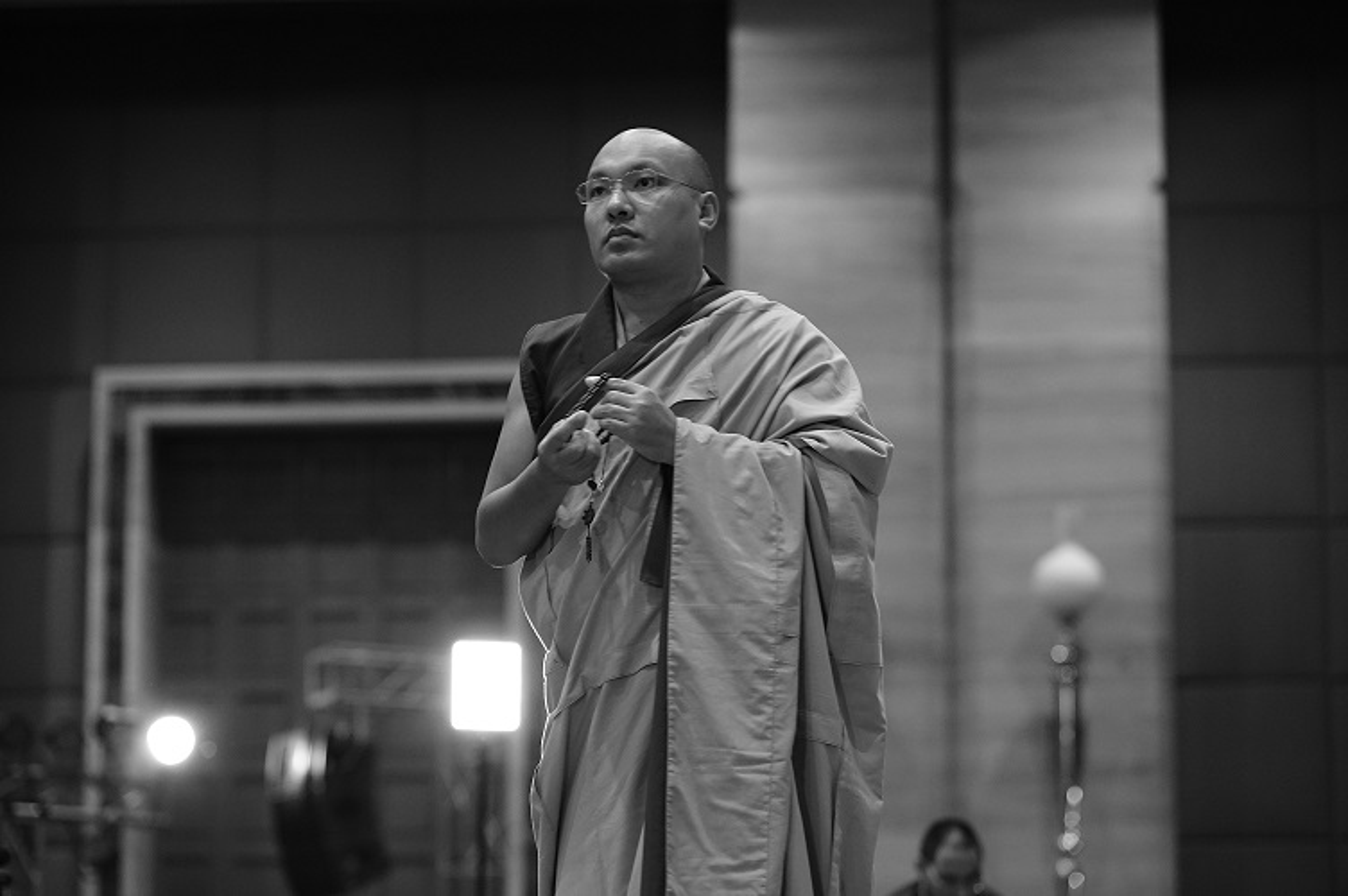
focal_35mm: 105
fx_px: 3928
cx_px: 674
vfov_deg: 13.0
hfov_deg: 19.5
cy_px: 448
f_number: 3.2
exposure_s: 1/80
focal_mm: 105
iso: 2500
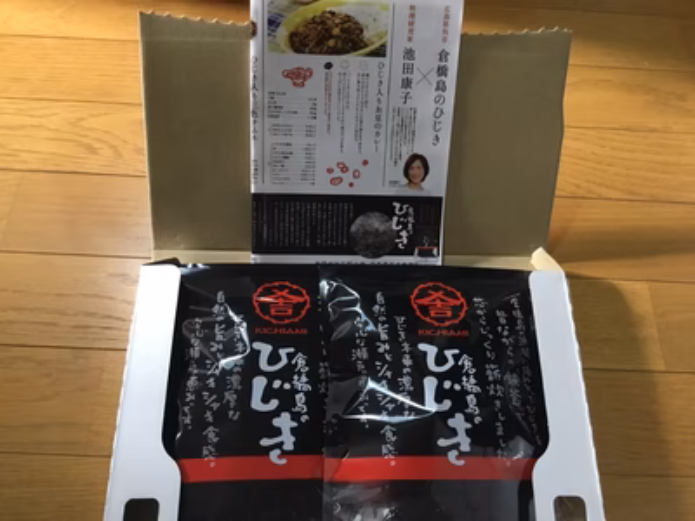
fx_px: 622
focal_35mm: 31
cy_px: 260
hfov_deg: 58.4
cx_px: 348
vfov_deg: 45.4
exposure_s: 1/30
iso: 250
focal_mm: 3.3
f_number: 2.4
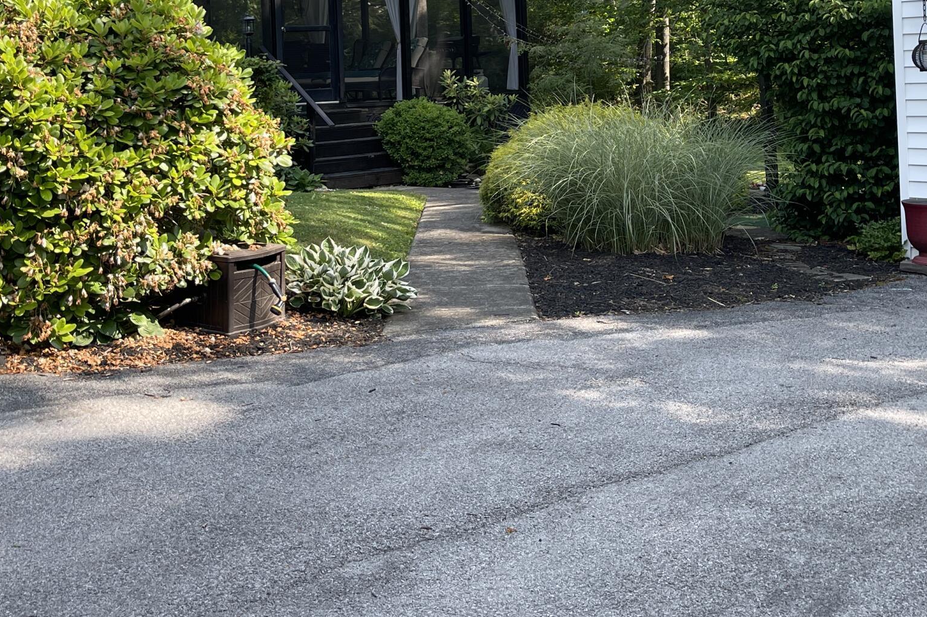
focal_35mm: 53
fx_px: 1364
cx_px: 544
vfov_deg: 24.6
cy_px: 42
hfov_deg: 37.4
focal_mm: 5.1
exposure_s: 1/615
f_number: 1.6
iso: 32
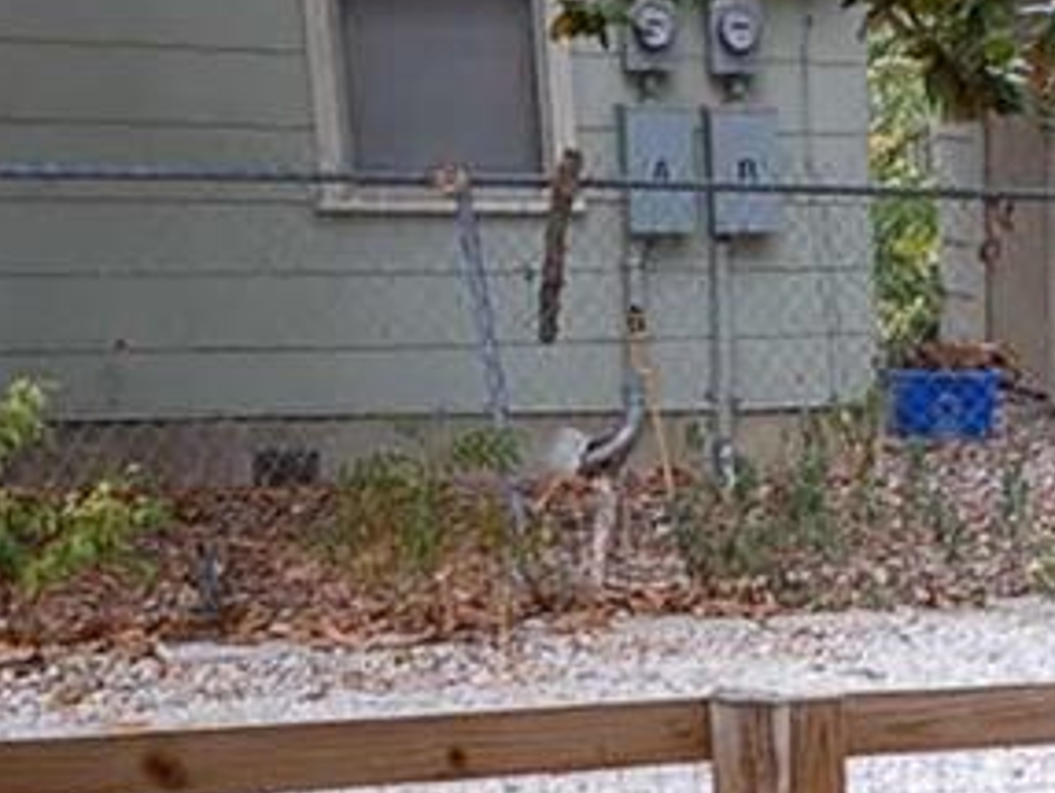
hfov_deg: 17.9
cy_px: 1210
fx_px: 3142
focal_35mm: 103
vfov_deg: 13.5
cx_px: 1339
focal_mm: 20
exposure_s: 1/100
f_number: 5.6
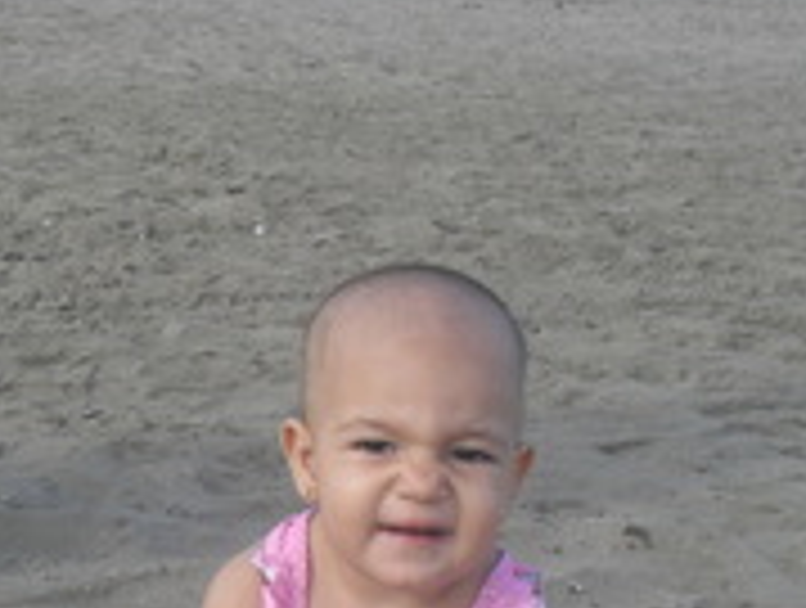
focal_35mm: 78
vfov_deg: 18.3
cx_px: 311
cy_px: 649
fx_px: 1820
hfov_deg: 24.9
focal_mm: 6.3
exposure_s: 1/90
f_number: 8.4
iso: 100
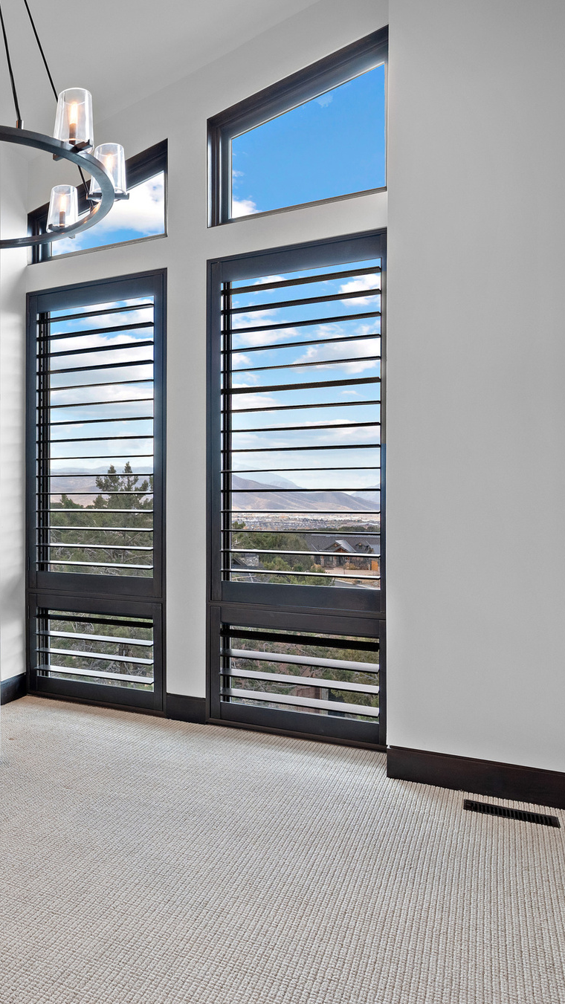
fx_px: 740
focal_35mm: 28
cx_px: -45
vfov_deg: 68.3
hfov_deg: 36.0
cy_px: 497
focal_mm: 17.5
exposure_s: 1/8
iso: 500
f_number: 8
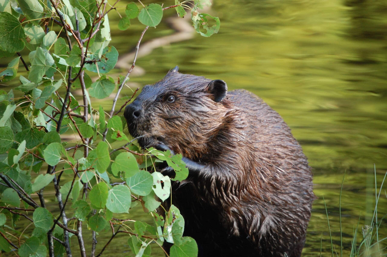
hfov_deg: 6.9
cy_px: 128
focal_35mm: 300
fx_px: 3222
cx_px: 194
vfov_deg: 4.6
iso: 800
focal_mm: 200
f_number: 5.6
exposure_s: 1/125
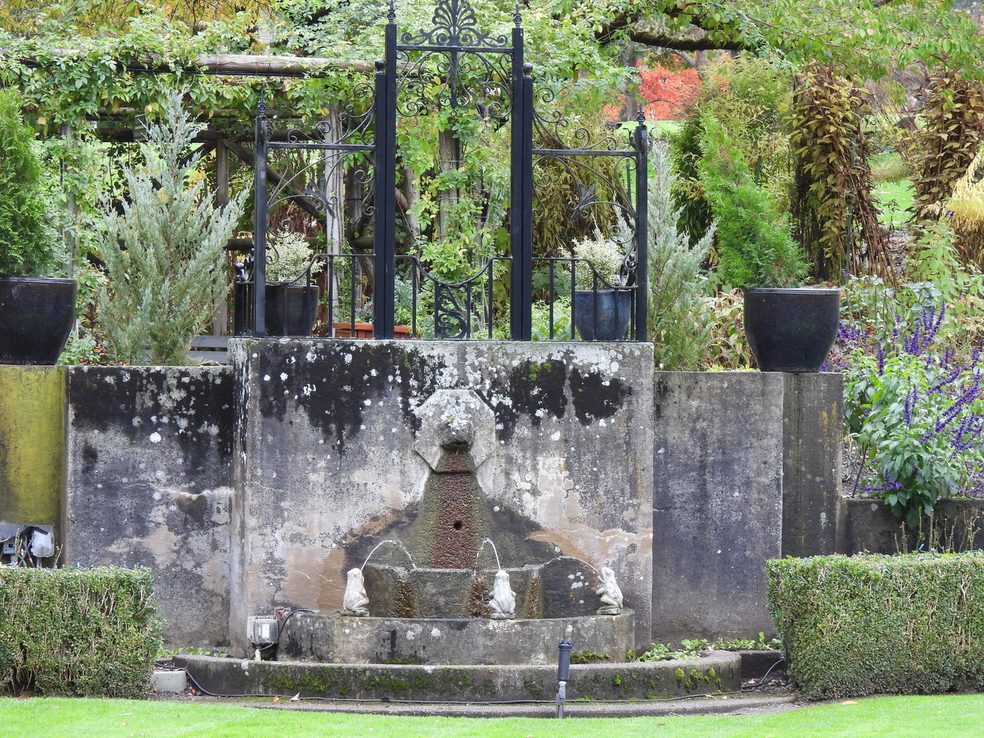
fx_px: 4264
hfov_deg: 13.2
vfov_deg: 9.9
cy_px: 369
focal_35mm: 150
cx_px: 492
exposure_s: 1/60
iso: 250
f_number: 4.5
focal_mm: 26.8
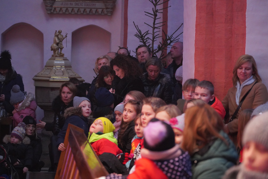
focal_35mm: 105
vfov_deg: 13.0
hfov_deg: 19.5
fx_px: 782
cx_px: 134
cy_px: 90
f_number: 4
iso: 12800
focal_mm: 105
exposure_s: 1/100
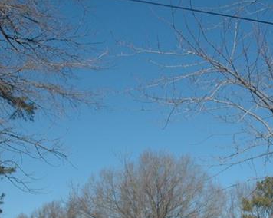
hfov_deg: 23.3
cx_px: 207
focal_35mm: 81
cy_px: 192
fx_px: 654
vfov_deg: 18.6
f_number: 3.8
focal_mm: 20
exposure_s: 1/2500
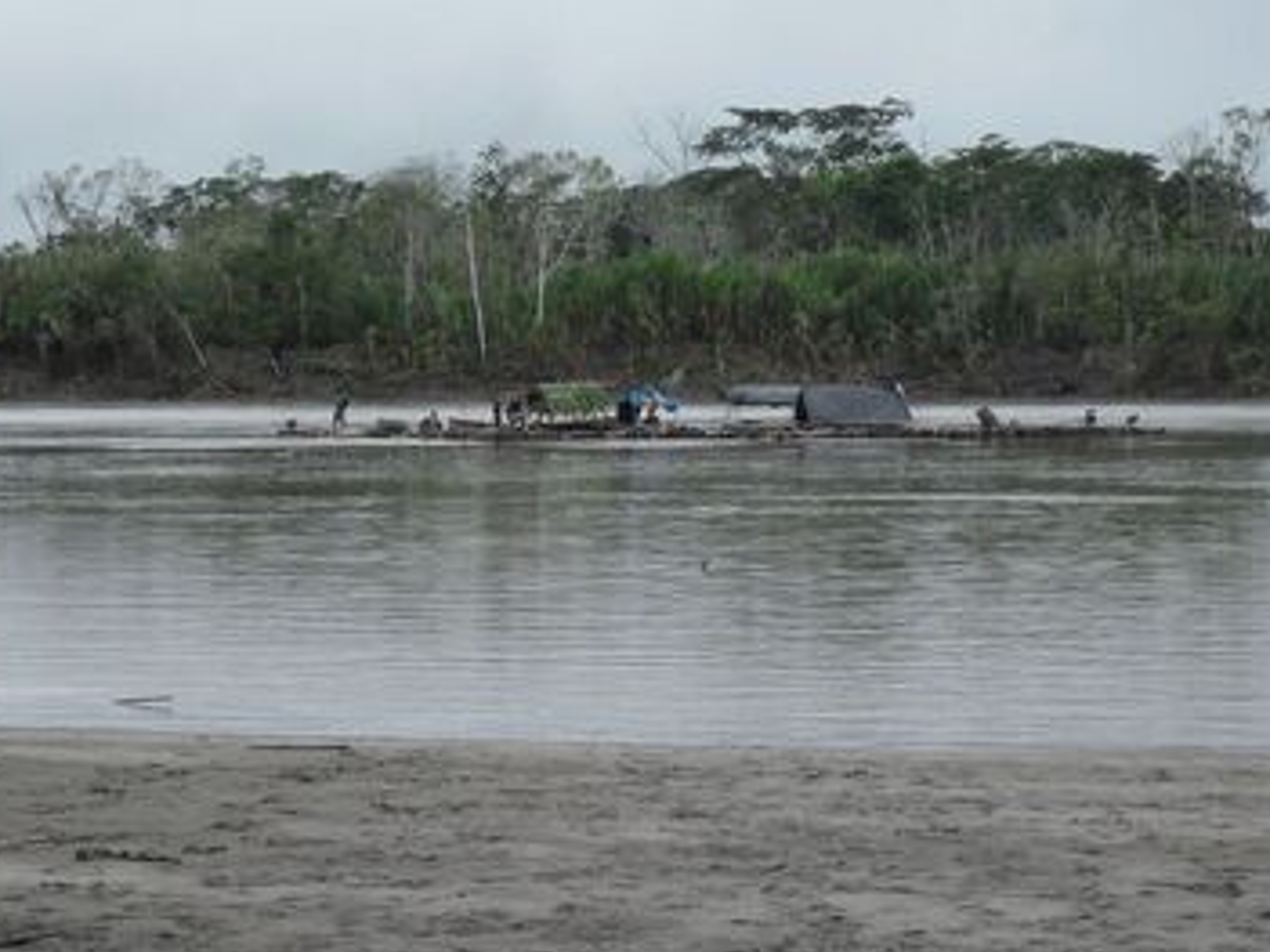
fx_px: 4768
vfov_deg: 11.4
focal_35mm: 130
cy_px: 481
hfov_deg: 15.2
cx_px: 615
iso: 80
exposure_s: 1/350
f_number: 5.2
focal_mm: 18.9
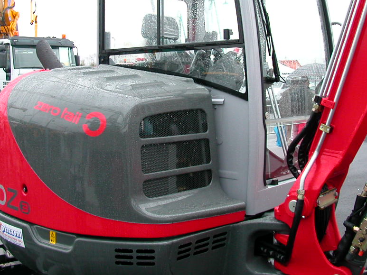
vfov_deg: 29.5
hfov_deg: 38.9
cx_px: 190
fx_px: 520
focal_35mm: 49
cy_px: 97
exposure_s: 1/131
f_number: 2.7
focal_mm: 5.6
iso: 100
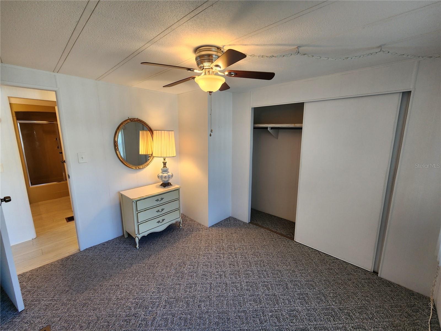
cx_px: 220
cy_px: 166
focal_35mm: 13
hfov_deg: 106.2
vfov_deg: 89.9
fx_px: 166
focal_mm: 2.2
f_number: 2.2
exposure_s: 1/60
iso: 125
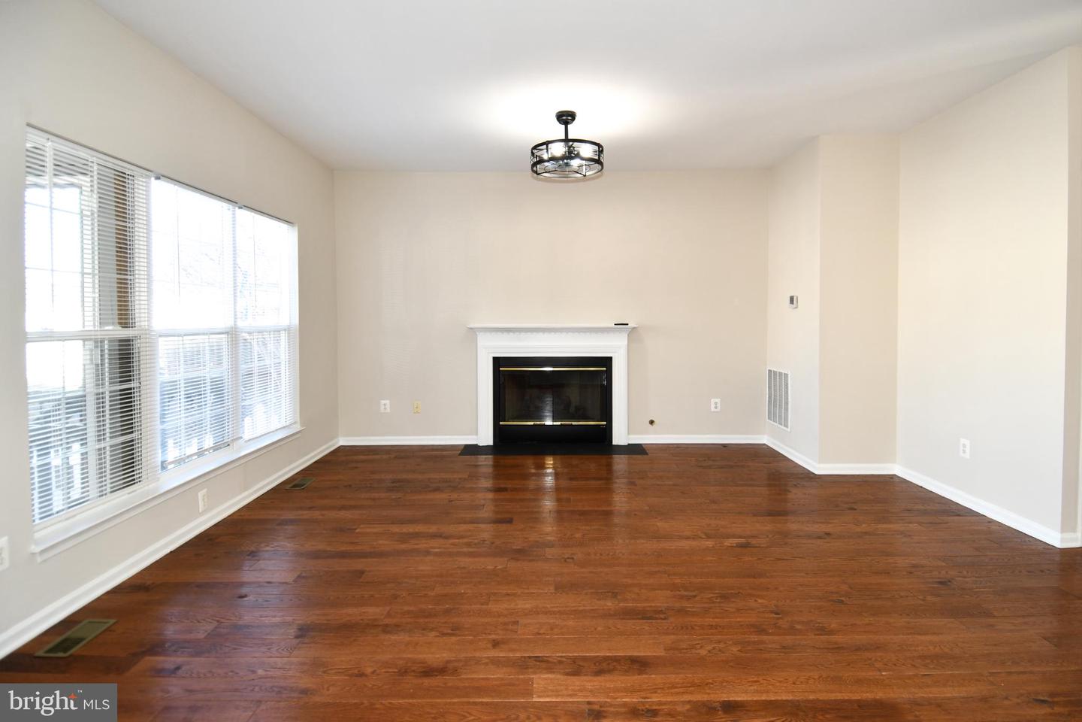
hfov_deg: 90.0
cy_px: 361
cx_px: 541
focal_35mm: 18
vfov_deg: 67.4
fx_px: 541
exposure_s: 1/60
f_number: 4
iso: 250
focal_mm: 12
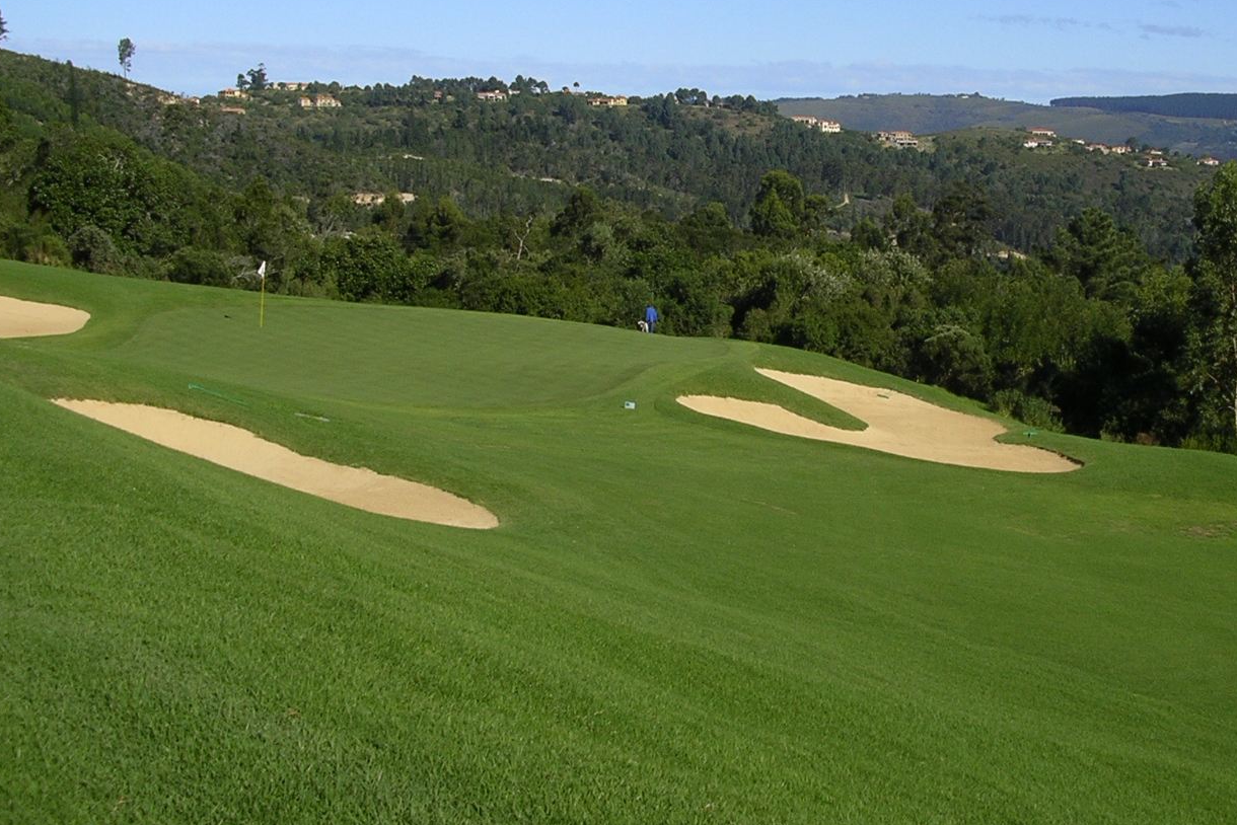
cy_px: 236
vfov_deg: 22.5
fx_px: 2062
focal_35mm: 60
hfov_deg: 33.3
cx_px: 739
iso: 50
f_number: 4.3
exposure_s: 1/800
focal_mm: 6.7
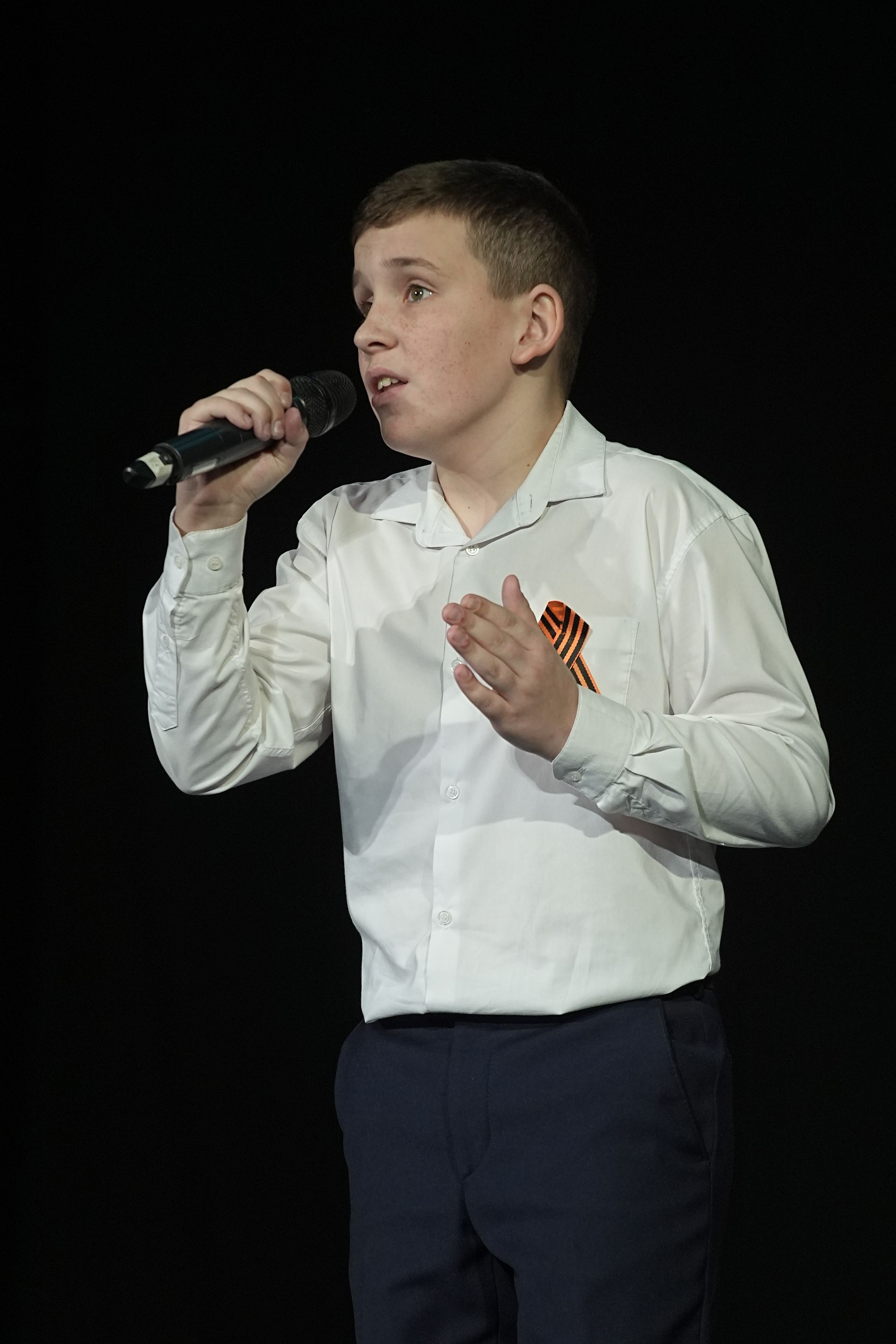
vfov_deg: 7.5
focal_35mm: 276
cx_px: 448
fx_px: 10303
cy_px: 672
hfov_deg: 5.0
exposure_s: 1/400
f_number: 4
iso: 2000
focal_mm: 184
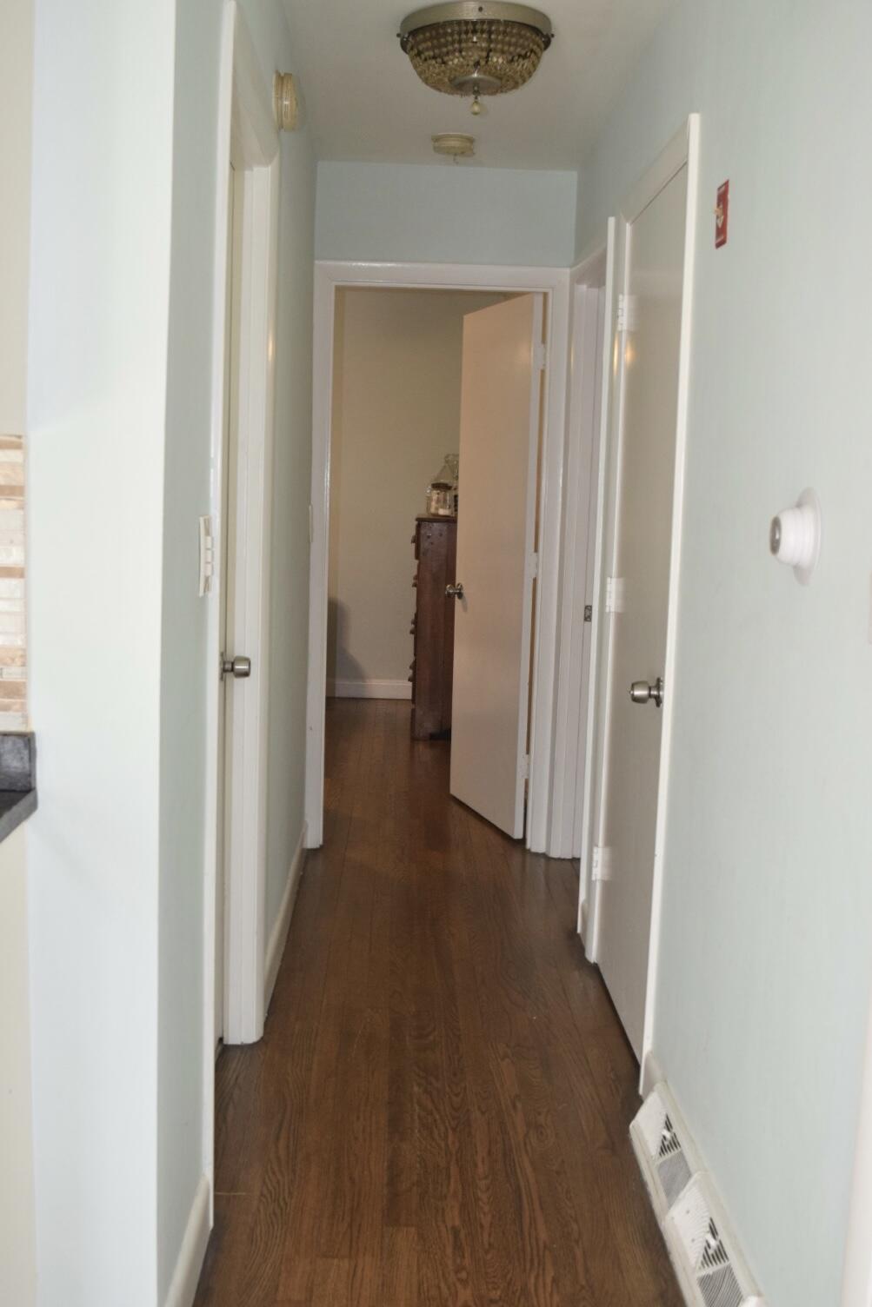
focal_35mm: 34
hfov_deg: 38.4
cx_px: 436
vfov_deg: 55.1
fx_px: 1253
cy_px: 654
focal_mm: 23
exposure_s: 1/100
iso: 800
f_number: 5
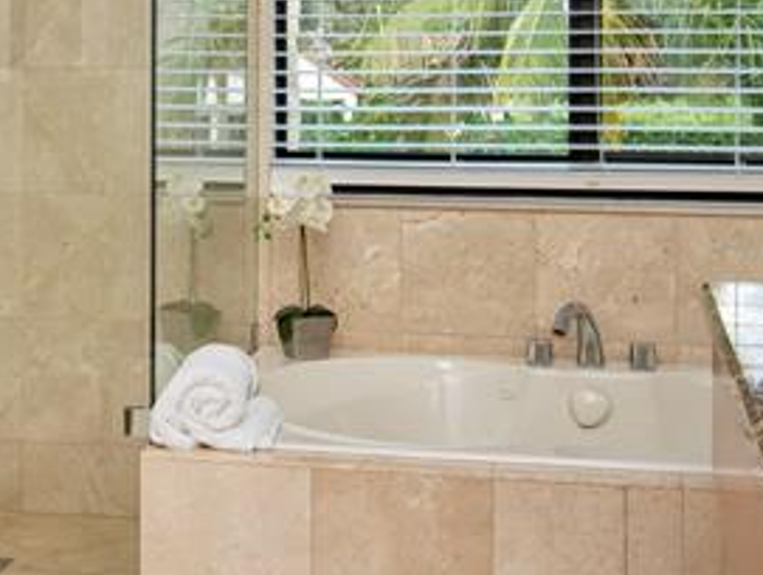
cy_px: 47
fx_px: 1876
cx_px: 59
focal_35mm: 85
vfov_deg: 17.1
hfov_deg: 22.4
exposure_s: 1/125
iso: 450
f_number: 5.6
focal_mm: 20
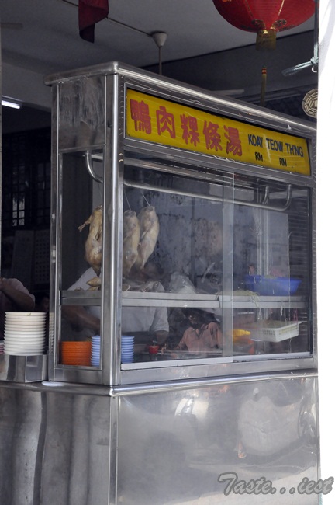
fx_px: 944
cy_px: 252
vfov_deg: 29.9
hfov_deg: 20.1
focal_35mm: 68
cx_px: 168
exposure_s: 1/640
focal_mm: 45
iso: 3200
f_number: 13
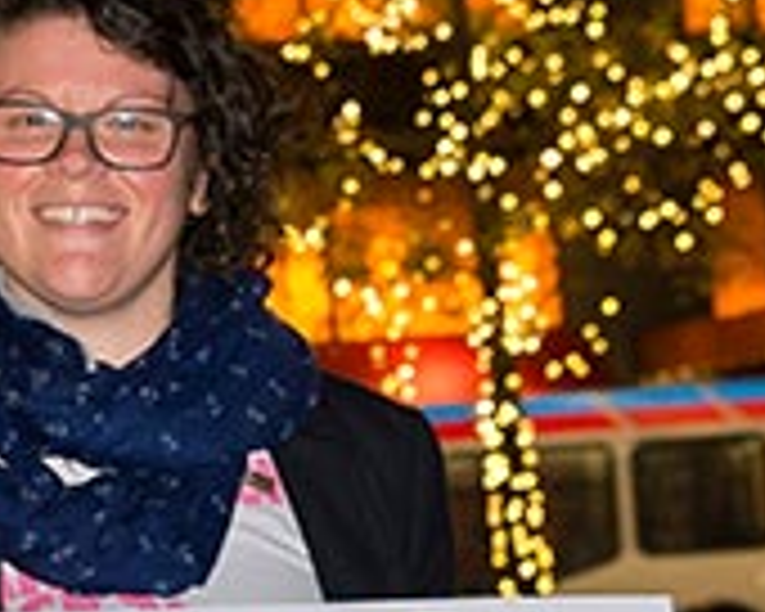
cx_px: 0
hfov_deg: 16.4
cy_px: 736
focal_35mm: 115
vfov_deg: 13.1
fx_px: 2604
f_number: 4
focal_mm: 36
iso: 640
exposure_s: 1/90
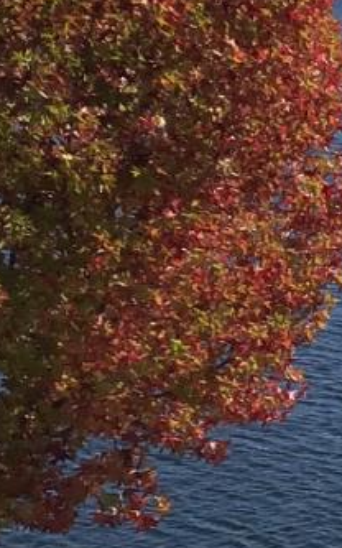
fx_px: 2208
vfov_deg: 14.1
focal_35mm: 148
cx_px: 1223
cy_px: 445
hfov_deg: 7.2
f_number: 2.4
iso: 25
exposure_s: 1/1431
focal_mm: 3.3
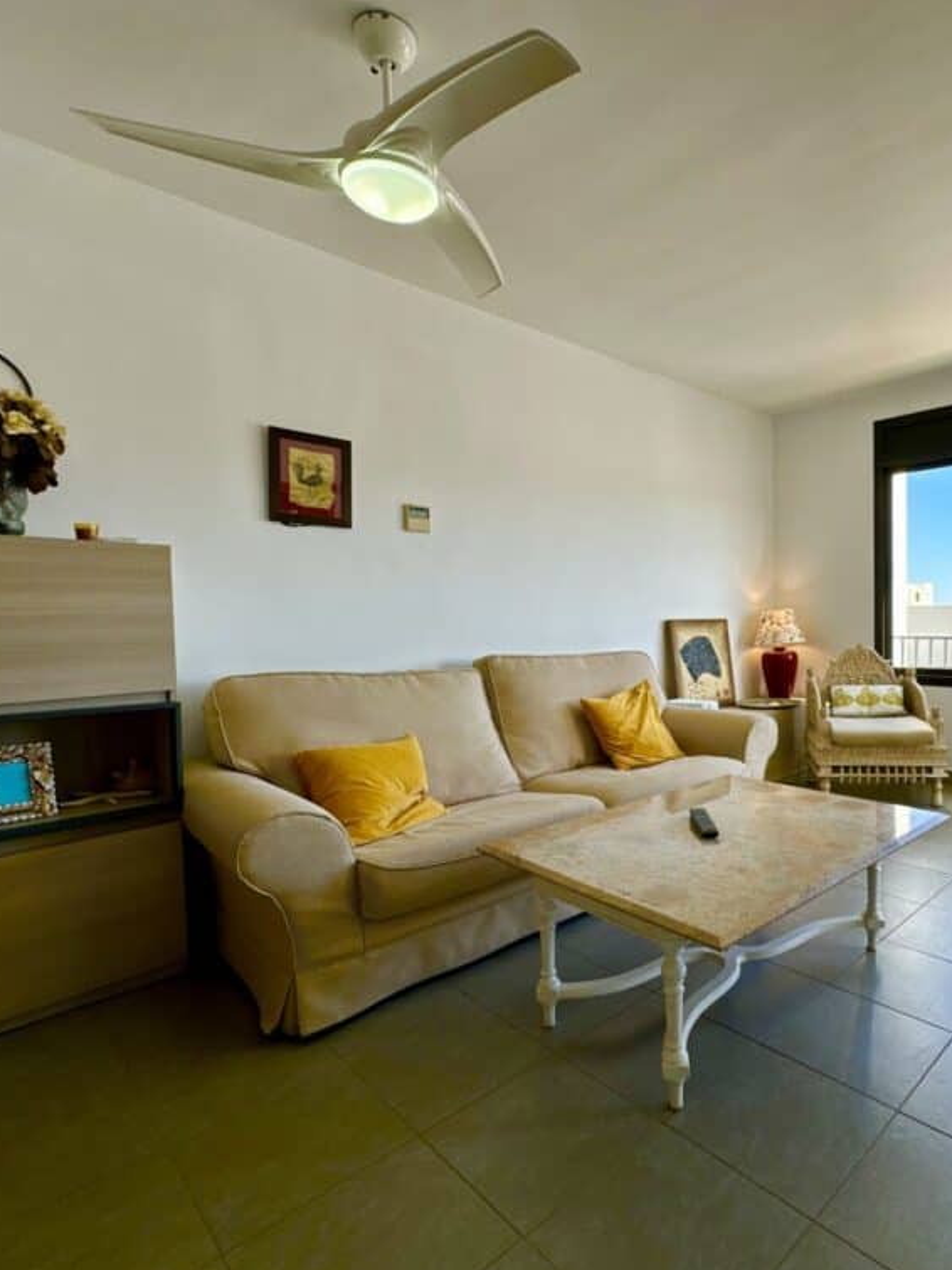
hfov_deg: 66.1
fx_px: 697
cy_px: 643
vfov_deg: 84.7
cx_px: 661
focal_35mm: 19
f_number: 2.2
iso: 40
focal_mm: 2.22
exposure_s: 1/255
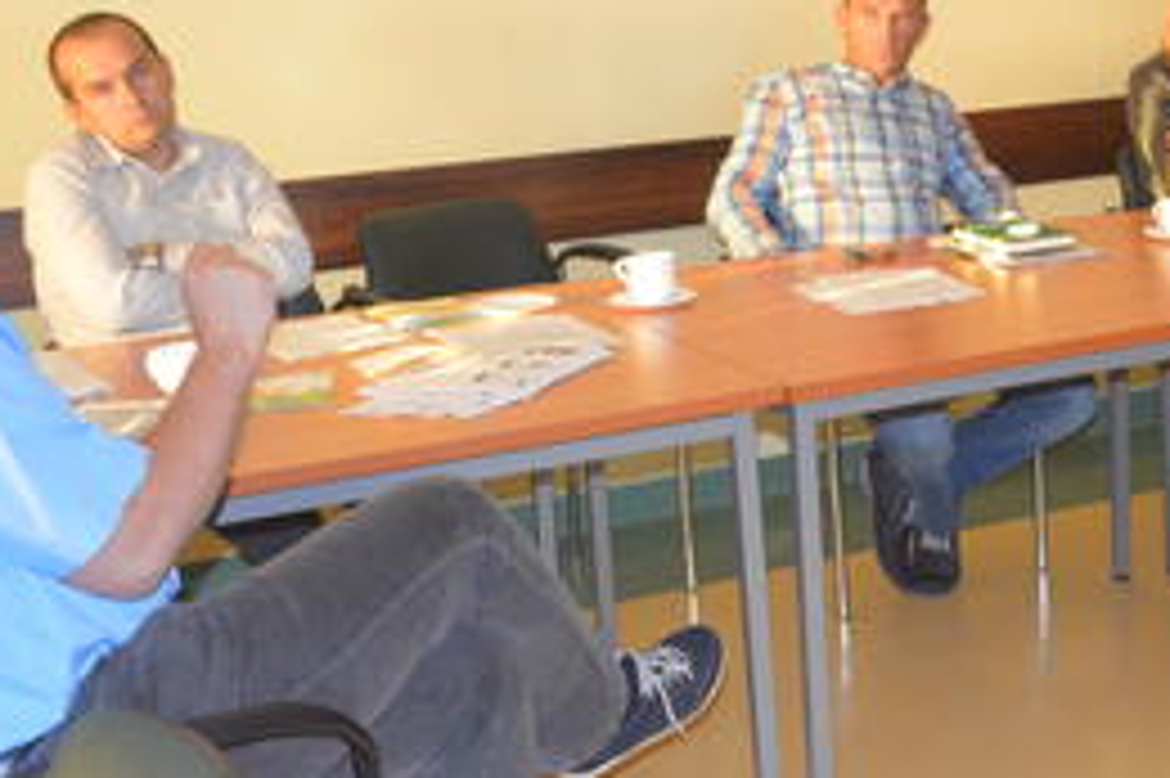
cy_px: 322
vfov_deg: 21.5
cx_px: 1017
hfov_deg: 30.7
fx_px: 2046
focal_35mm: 63
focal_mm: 18
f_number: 3.5
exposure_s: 1/60
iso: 1400
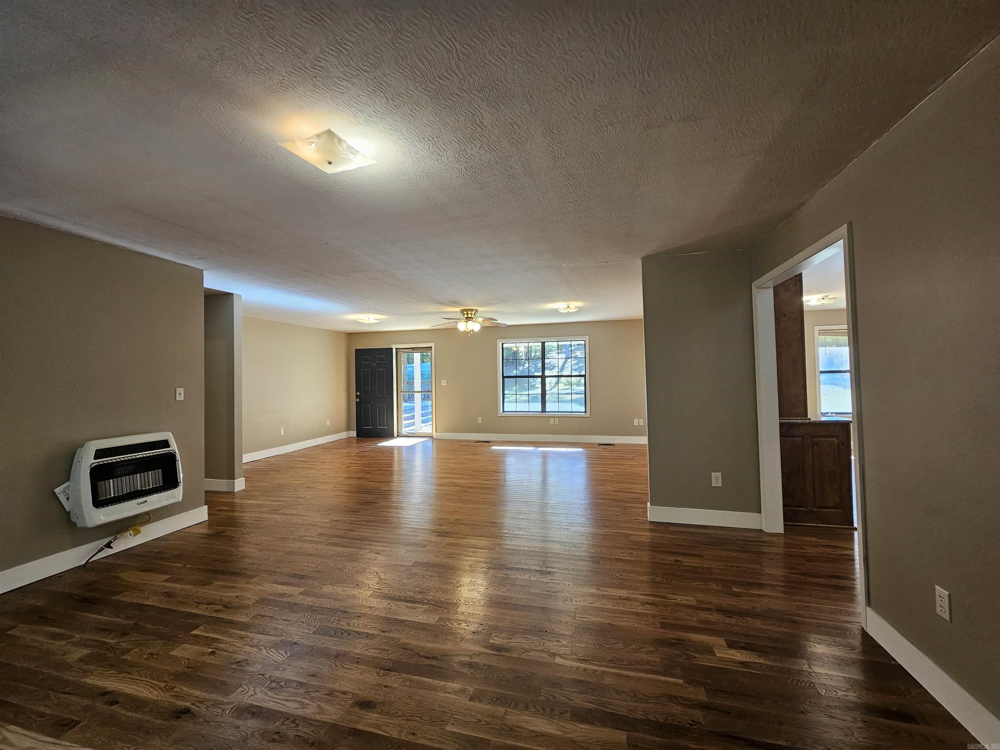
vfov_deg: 89.9
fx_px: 376
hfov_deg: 106.2
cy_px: 375
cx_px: 500
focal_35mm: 13
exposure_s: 1/60
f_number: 2.2
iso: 125
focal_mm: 2.2
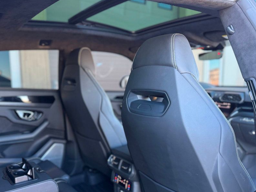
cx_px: 103
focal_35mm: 31
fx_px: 229
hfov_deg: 57.9
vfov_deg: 45.2
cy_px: 116
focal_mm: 6.76
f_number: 1.78
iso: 200
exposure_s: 1/121
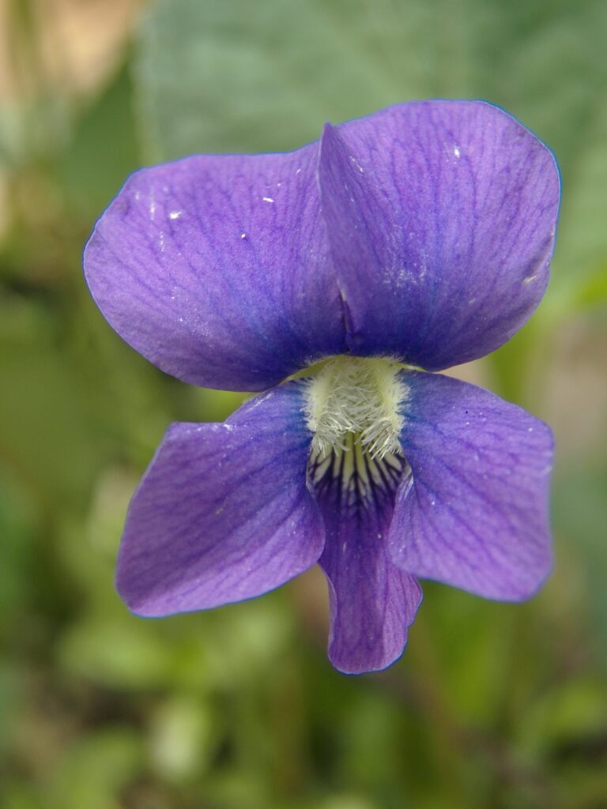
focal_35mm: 85
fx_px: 1987
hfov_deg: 17.4
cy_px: 404
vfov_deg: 23.0
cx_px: 304
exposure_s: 1/250
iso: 125
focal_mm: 15.2
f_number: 4
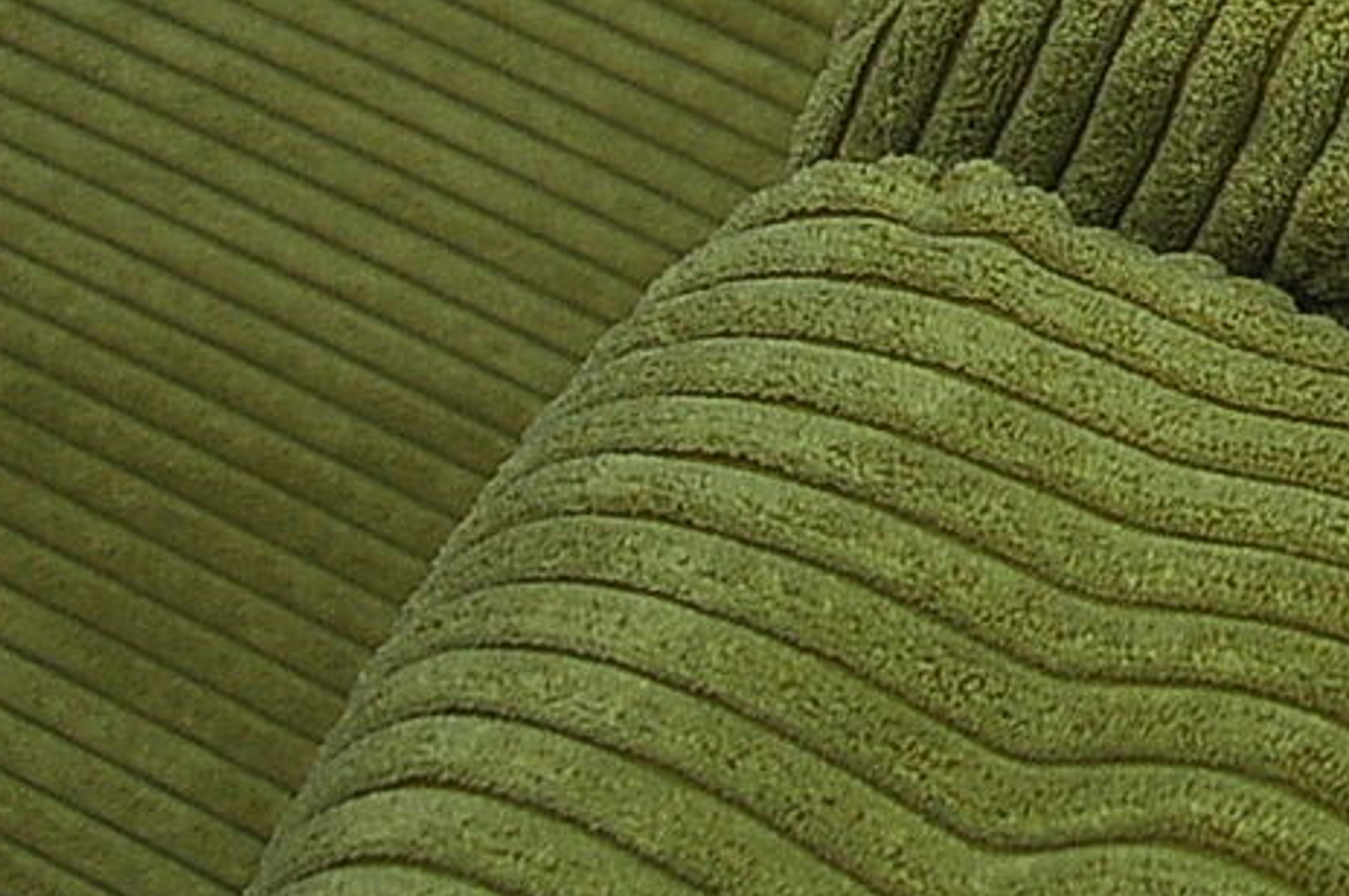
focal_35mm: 194
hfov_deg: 10.2
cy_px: -841
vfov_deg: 6.8
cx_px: 2242
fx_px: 7259
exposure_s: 1/200
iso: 200
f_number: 4
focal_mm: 28
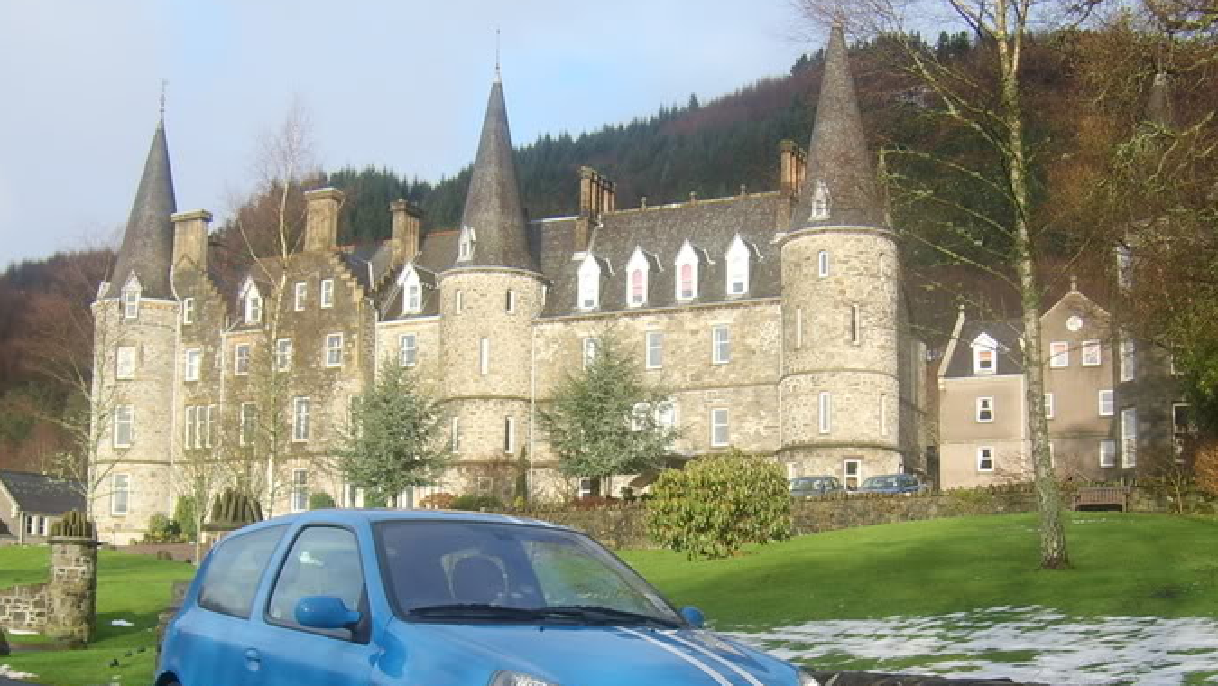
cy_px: 533
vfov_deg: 29.2
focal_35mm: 40
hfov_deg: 50.5
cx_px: 588
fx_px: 1292
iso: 50
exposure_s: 1/162
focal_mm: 8.13
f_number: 4
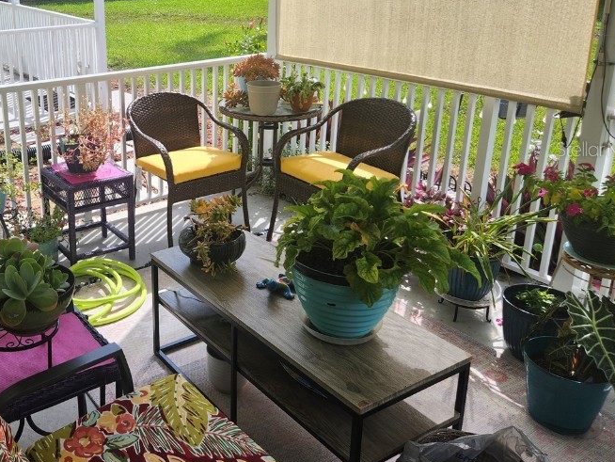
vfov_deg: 39.2
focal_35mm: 36
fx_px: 640
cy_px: 149
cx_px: 163
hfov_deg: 49.5
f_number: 1.8
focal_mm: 5.4
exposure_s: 1/659
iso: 20
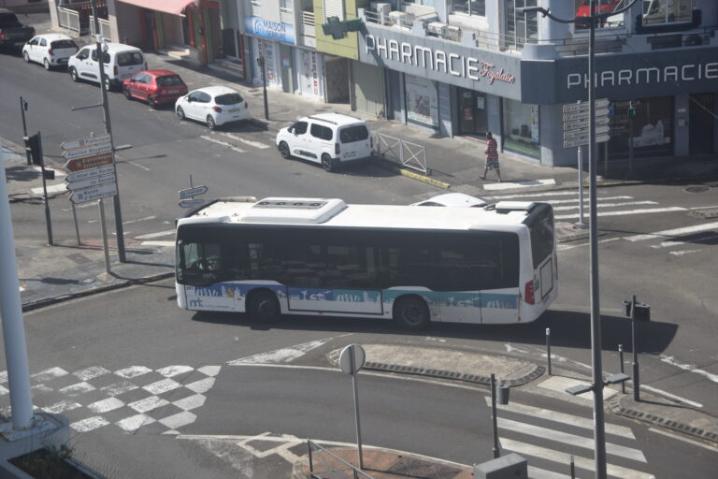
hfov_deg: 22.6
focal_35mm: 90
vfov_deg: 15.2
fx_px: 1795
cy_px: 240
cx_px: 359
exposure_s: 1/800
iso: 200
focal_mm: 60
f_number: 7.1
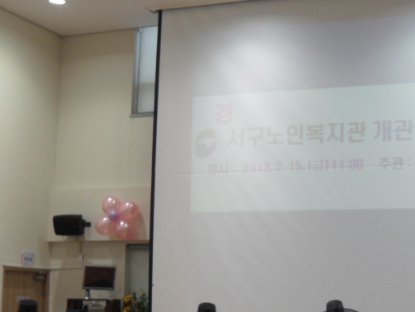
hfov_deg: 26.2
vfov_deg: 20.6
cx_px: 395
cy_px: 231
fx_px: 851
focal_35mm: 71
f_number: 2.8
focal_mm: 6.2
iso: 100
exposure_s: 1/30
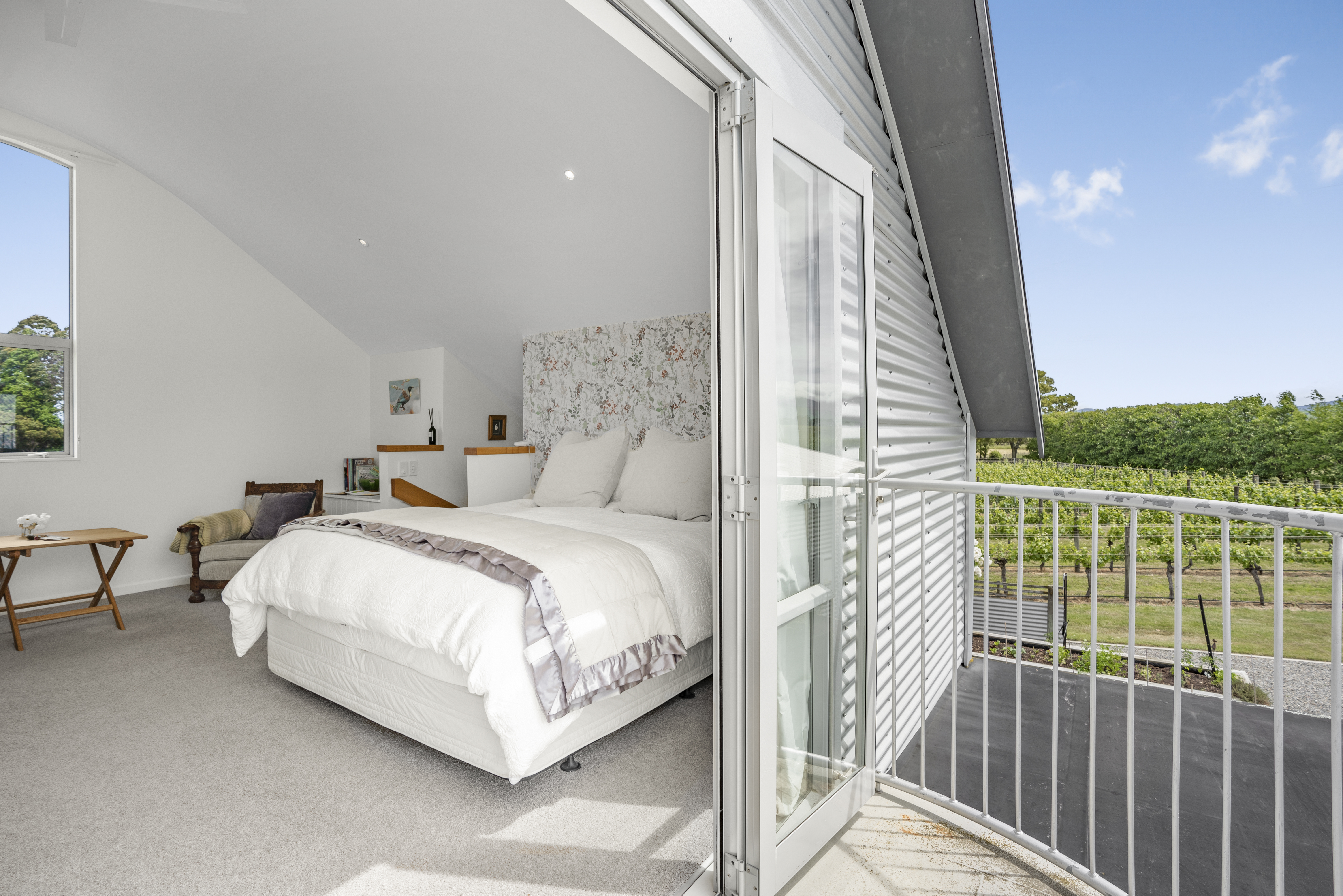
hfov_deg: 96.7
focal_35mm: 16
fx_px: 597
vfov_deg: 73.8
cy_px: 448
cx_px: 672
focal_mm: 16
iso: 100
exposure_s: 1/200
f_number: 8
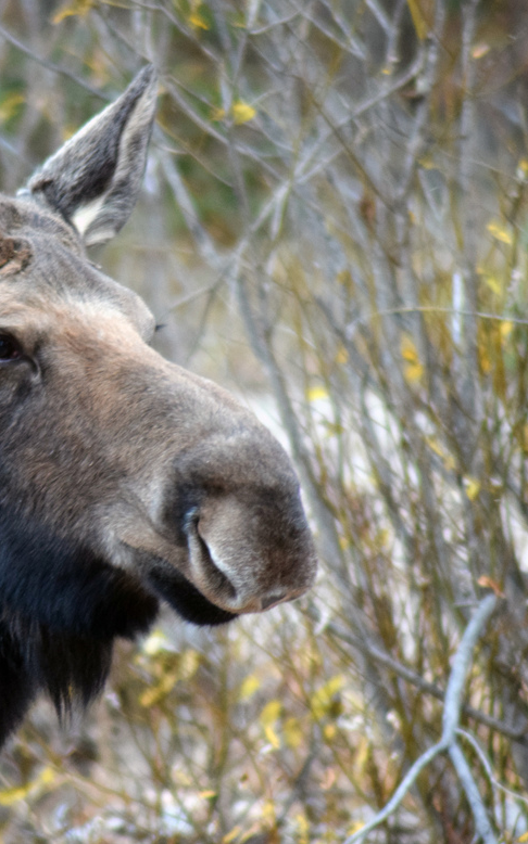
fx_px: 13243
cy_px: 422
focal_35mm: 575
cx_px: 15
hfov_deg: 2.3
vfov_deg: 3.7
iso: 1600
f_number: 5
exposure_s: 1/100
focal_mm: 250
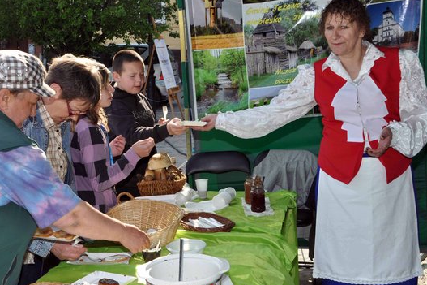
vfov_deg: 25.2
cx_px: 183
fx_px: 636
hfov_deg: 37.1
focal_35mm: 54
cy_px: 128
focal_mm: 29
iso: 250
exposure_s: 1/160
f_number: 11
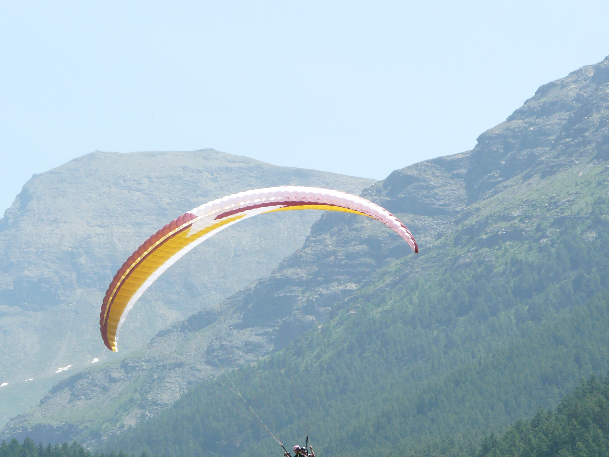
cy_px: 304
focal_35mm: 303
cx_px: 315
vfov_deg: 4.9
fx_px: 5331
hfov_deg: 6.5
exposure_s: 1/400
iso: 100
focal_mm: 36.5
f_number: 5.6
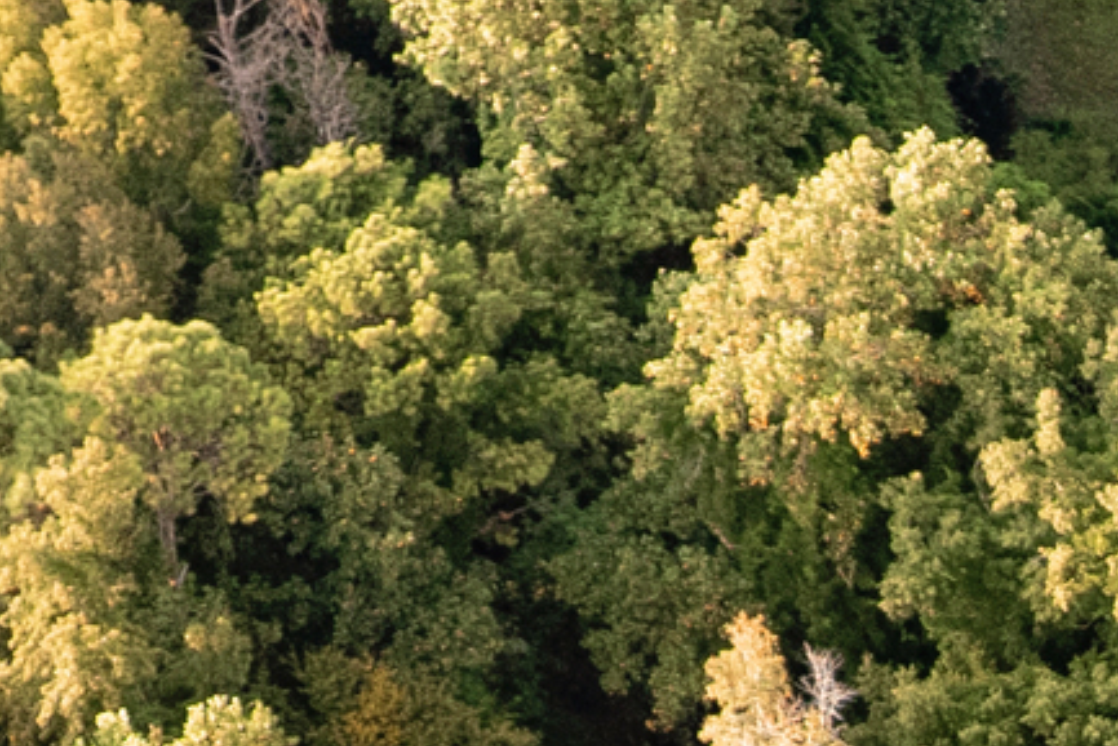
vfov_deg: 8.3
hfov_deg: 12.4
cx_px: 1751
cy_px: 1563
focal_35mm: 156
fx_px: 4846
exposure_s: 1/50
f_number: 2.8
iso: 100
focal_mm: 8.38
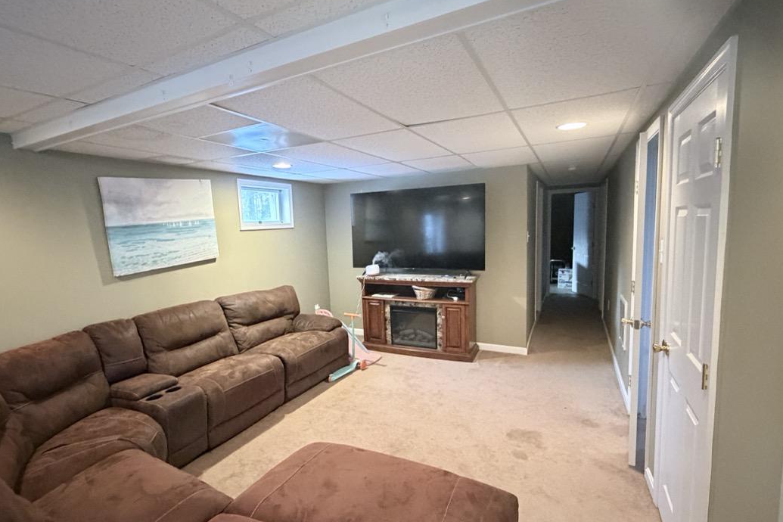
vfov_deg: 67.4
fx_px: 391
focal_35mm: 18
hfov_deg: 89.8
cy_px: 268
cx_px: 362
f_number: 2.2
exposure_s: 1/40
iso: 1000
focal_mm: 2.22
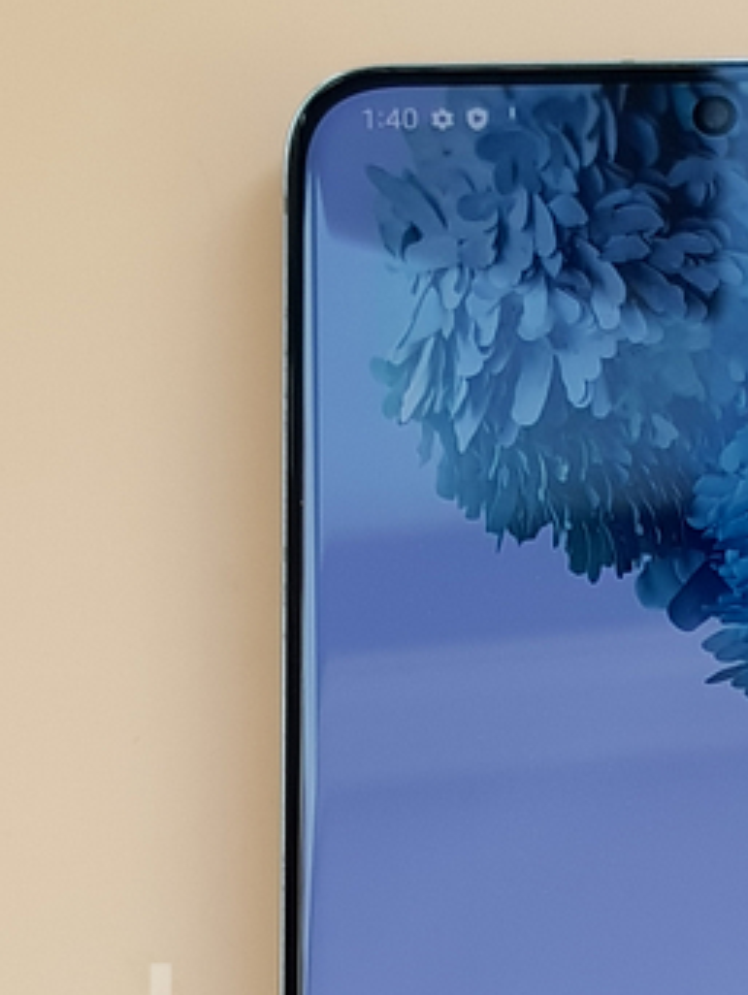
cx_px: 616
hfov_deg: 25.2
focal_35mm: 57
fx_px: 1640
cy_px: 1047
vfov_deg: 30.7
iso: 80
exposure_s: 1/50
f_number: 1.7
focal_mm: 4.3
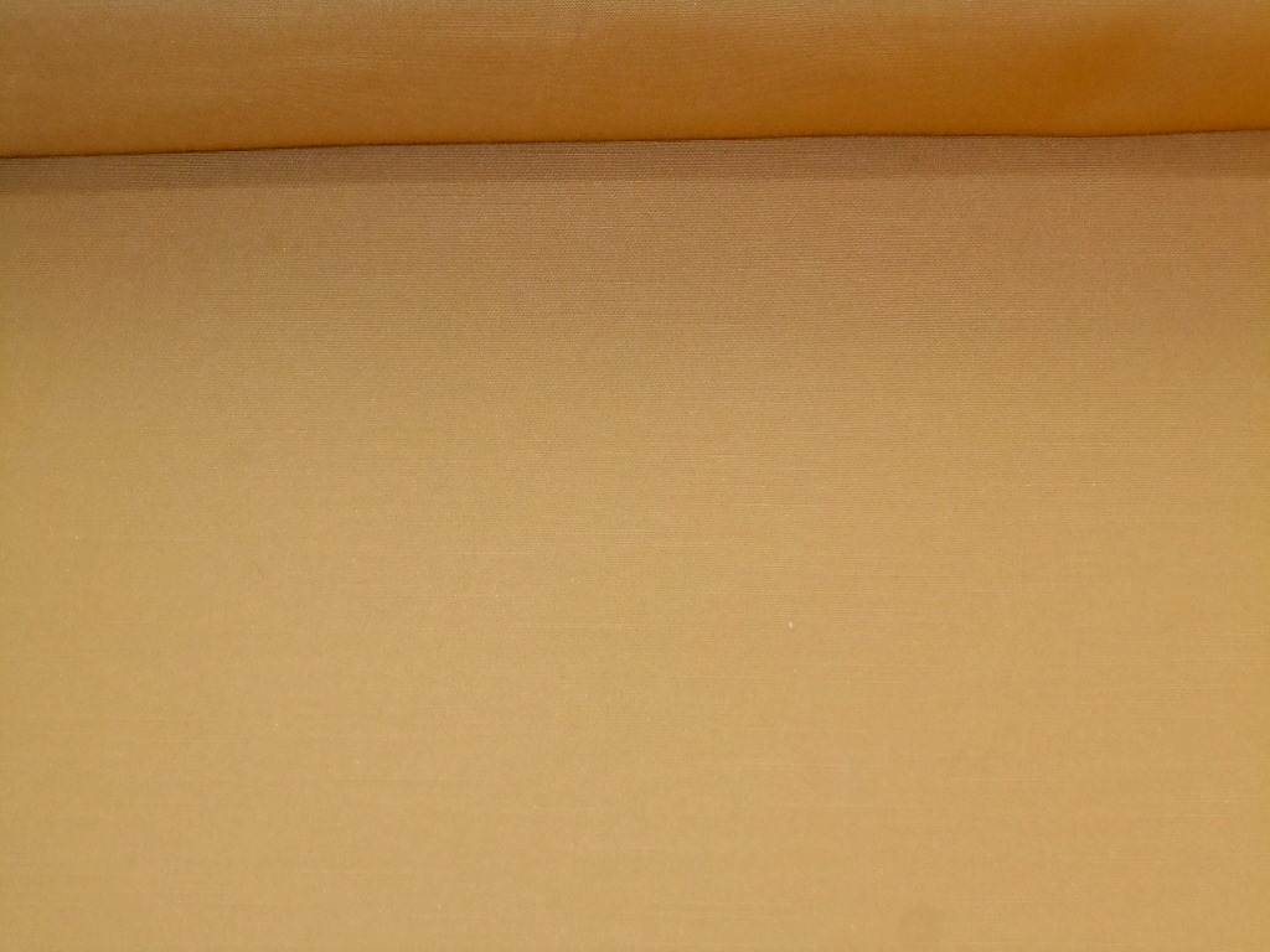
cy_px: 476
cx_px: 635
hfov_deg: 30.7
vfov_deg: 23.3
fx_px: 2311
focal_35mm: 63
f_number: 5
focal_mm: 11.2
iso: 800
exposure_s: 1/80
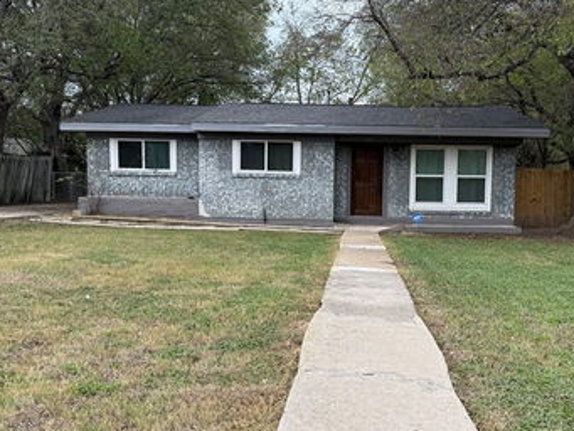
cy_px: 219
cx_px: 328
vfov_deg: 39.7
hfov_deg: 51.2
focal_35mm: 36
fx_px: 597
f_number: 1.78
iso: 80
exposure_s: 1/813
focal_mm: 6.76
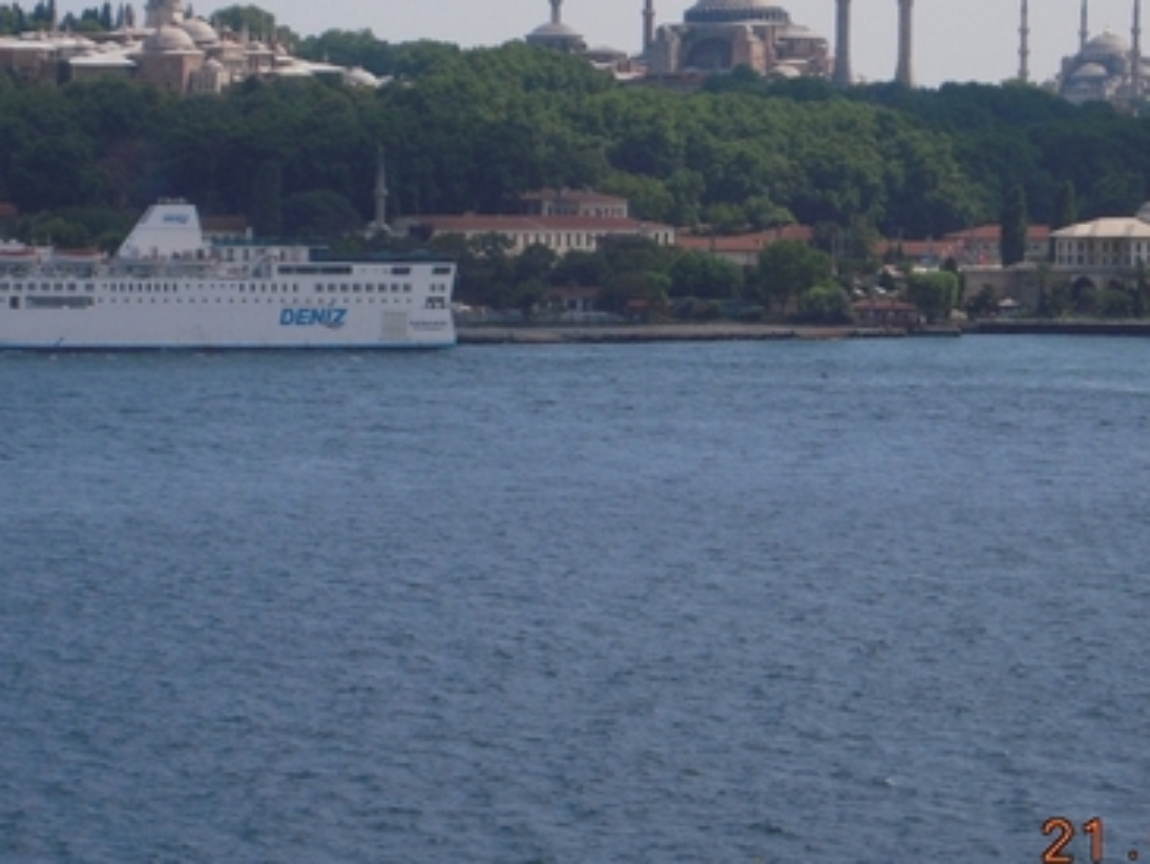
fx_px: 6115
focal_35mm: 184
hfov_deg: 10.7
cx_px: 539
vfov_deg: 8.1
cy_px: 281
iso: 100
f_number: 5.8
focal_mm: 20
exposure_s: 1/500
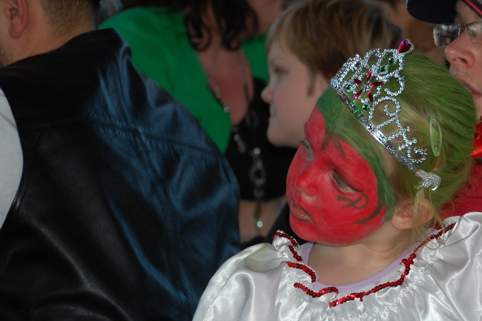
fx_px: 2798
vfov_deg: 6.6
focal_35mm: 209
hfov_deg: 9.8
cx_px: 365
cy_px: 179
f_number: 5.6
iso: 400
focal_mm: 92
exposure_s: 1/60
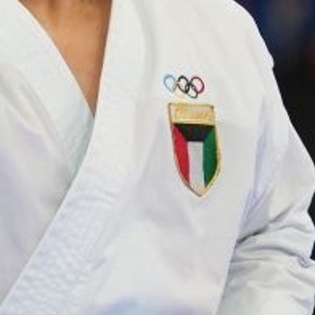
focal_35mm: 1232
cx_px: -259
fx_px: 12684
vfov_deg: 1.4
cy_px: 540
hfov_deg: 1.4
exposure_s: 1/500
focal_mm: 158
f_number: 2.8
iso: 320
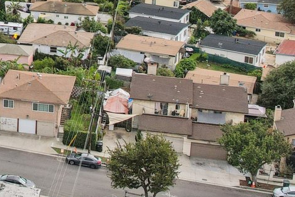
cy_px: -37
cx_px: -43
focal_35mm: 95
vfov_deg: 14.0
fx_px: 778
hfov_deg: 20.3
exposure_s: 1/2000
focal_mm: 8.4
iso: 110
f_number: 2.8
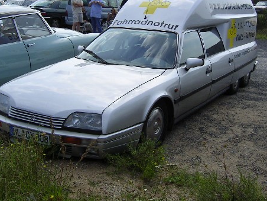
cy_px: 77
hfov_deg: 37.5
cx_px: 144
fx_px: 393
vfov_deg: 28.5
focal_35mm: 51
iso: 50
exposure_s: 1/458
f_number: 4.8
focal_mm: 5.6
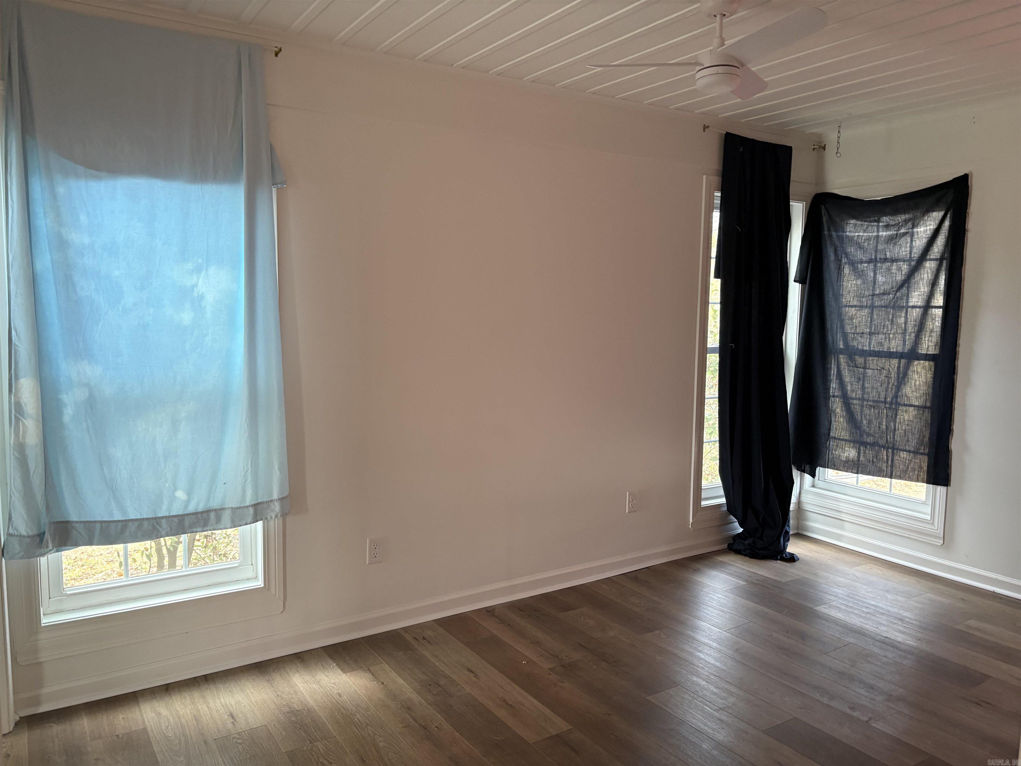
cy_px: 383
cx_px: 510
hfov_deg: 67.3
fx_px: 767
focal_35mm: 26
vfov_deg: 53.1
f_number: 1.6
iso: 250
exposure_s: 1/60
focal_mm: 5.96
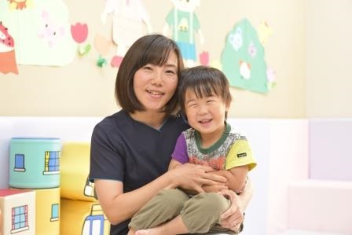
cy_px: 118
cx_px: 176
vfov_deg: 19.5
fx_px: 685
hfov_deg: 28.8
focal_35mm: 70
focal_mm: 70
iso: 1600
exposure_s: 1/100
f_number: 4.5
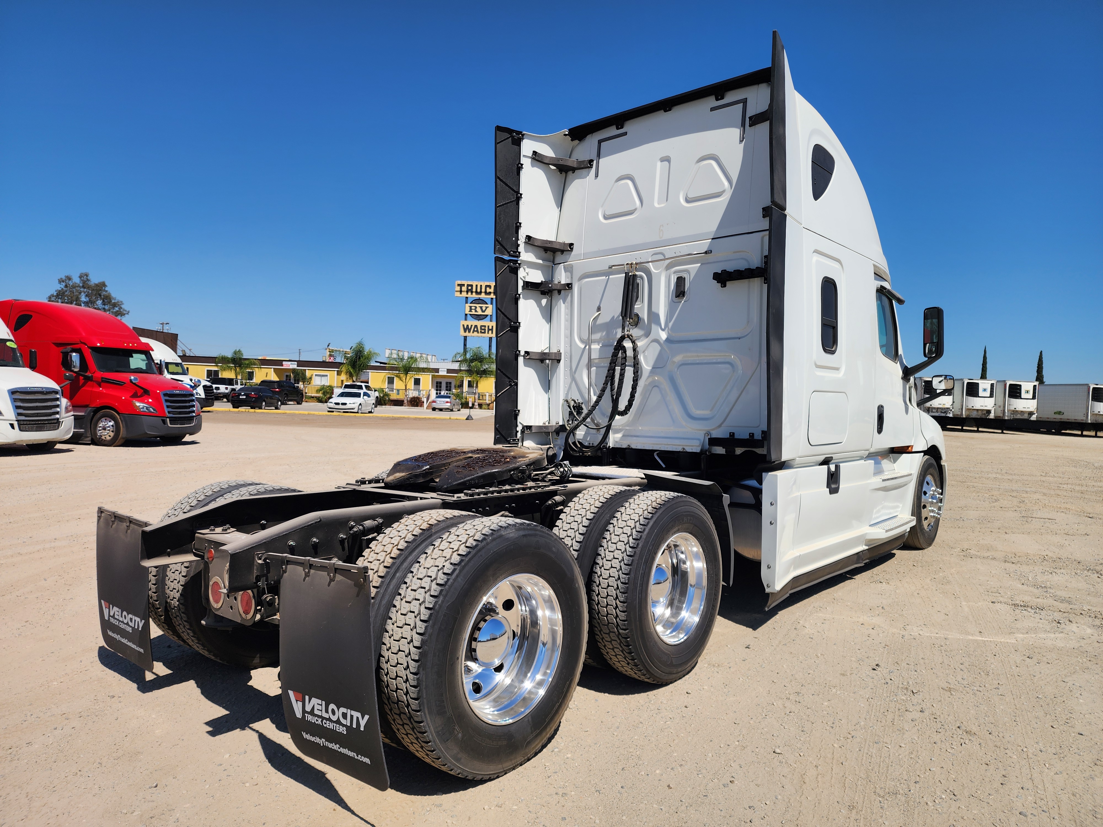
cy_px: 414
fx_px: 733
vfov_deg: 58.9
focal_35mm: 23
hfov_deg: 73.9
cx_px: 552
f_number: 1.8
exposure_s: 1/1645
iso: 12
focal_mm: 6.4
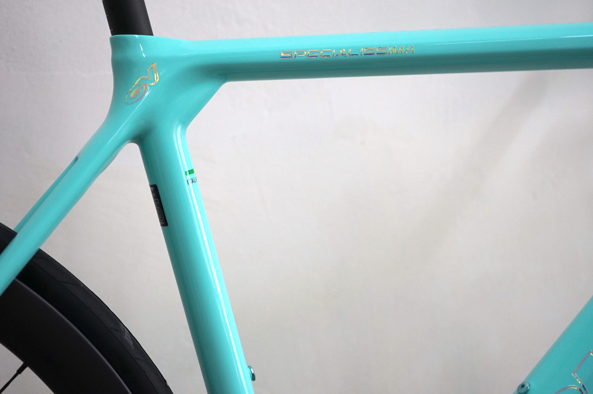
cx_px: 296
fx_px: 823
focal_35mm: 50
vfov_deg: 26.9
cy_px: 197
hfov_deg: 39.6
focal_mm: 50
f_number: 5
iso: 1000
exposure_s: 1/160
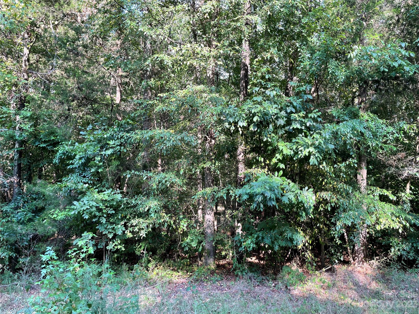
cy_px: 157
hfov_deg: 67.3
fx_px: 315
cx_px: 210
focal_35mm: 26
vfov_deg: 53.1
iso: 32
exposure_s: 1/121
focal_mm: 4.2
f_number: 1.6
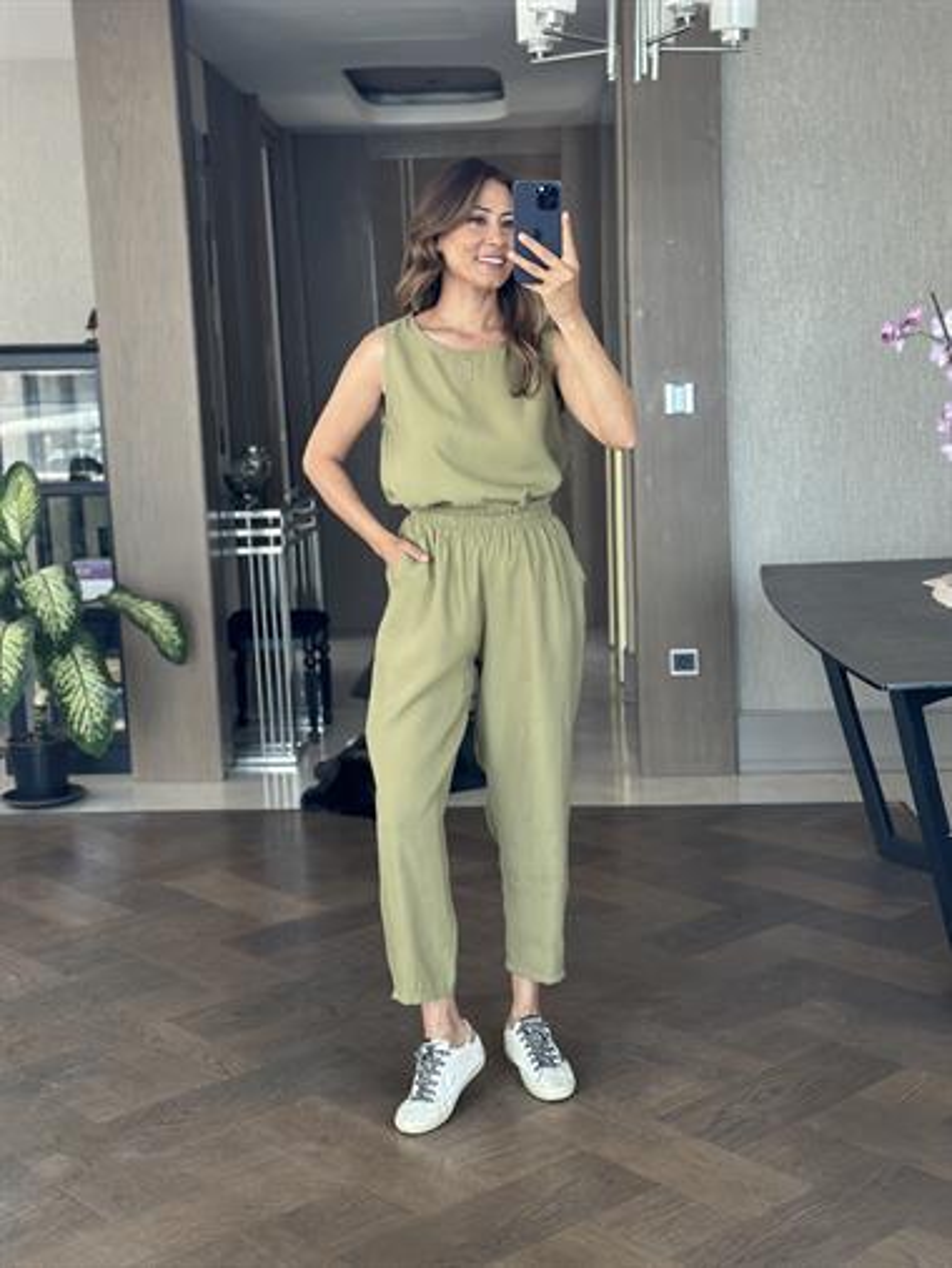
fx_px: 1759
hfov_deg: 30.3
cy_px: 634
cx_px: 476
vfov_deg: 39.6
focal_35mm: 48
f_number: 1.78
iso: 125
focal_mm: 6.86
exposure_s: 1/96
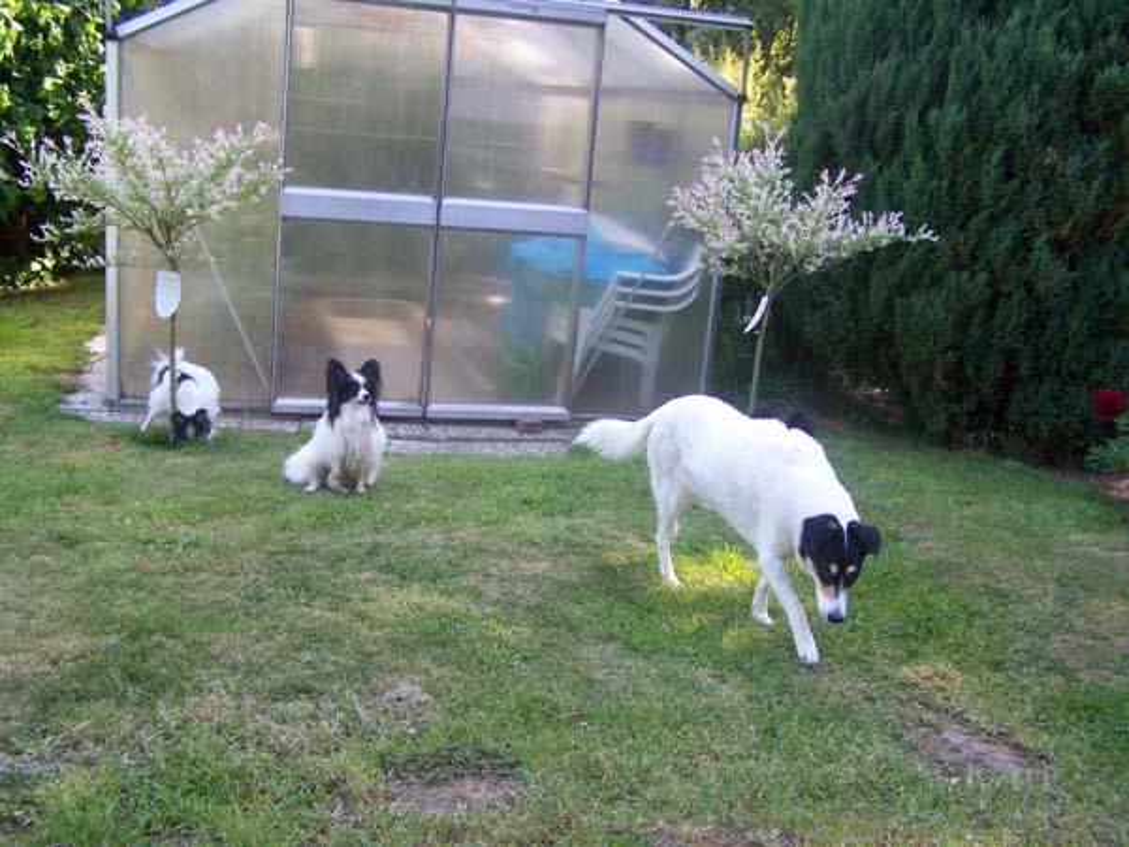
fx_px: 1239
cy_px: 424
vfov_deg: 37.7
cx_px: 564
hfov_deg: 49.0
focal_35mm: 38
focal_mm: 6.3
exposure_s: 1/160
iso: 160
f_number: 2.8
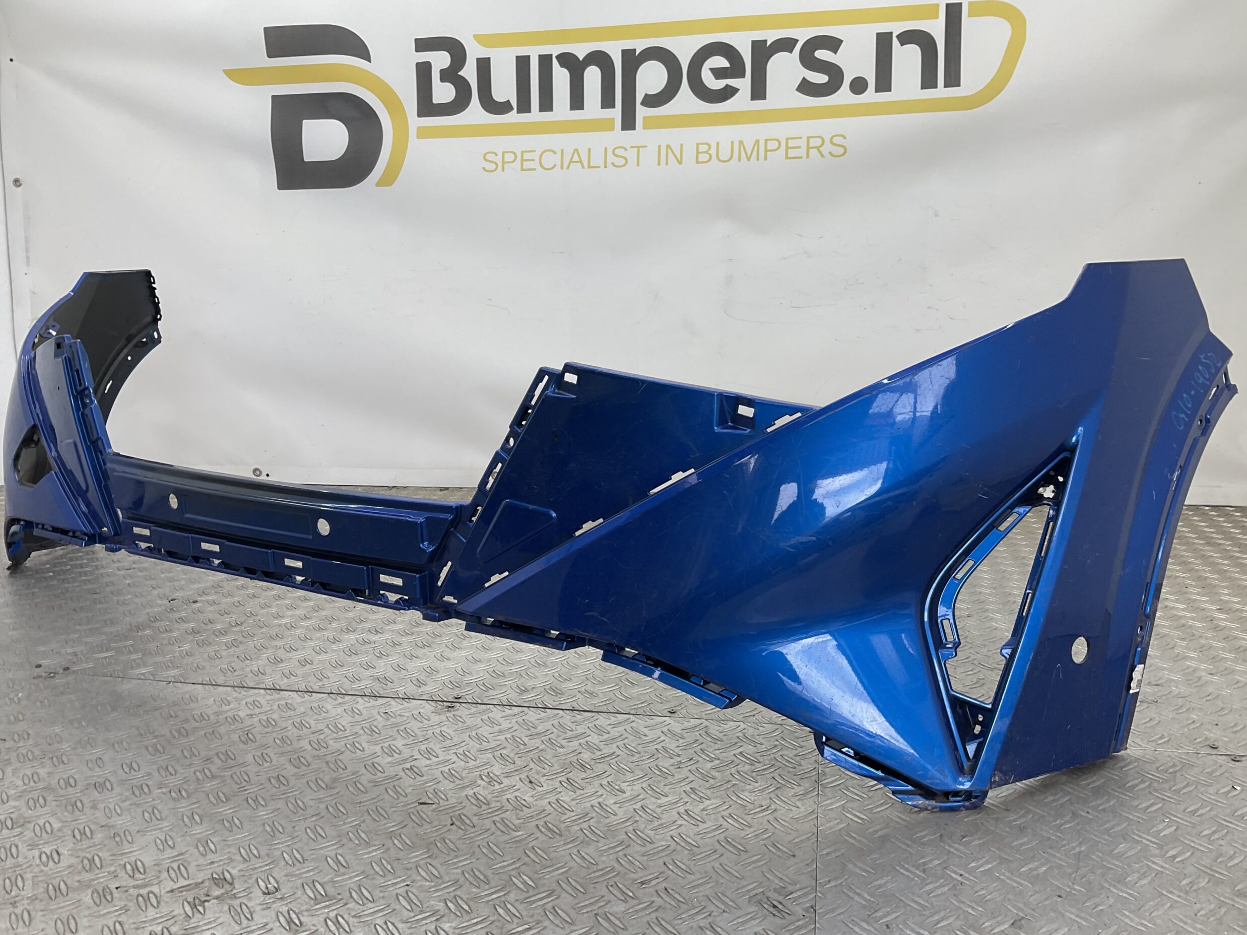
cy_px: 460
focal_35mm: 30
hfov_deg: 60.0
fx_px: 1081
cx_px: 613
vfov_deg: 46.8
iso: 16
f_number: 1.8
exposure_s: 1/100
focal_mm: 3
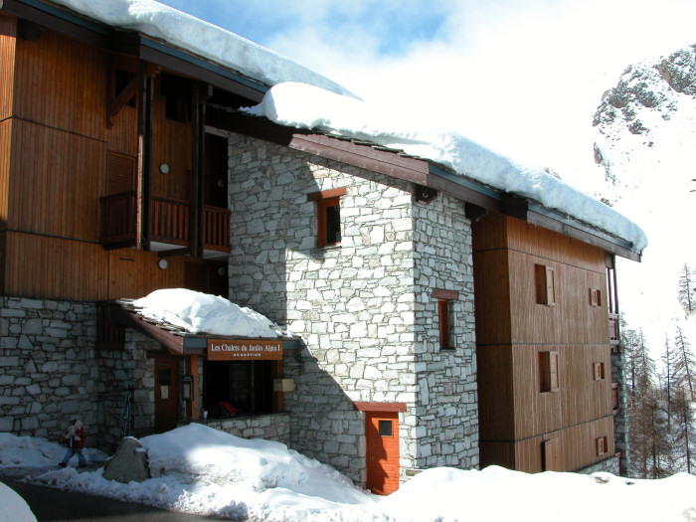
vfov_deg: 39.7
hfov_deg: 51.4
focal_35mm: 36
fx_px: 724
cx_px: 348
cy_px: 261
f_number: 6.4
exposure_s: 1/373
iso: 100
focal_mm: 9.5
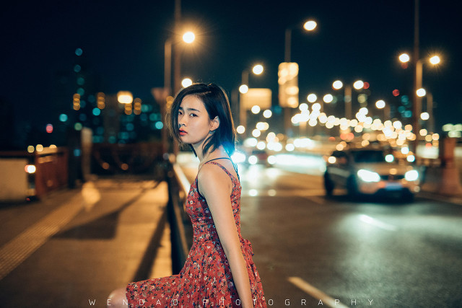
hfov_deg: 39.6
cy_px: 154
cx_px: 231
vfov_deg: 27.0
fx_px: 642
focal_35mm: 50
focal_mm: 50
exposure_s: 1/100
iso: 2500
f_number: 1.6
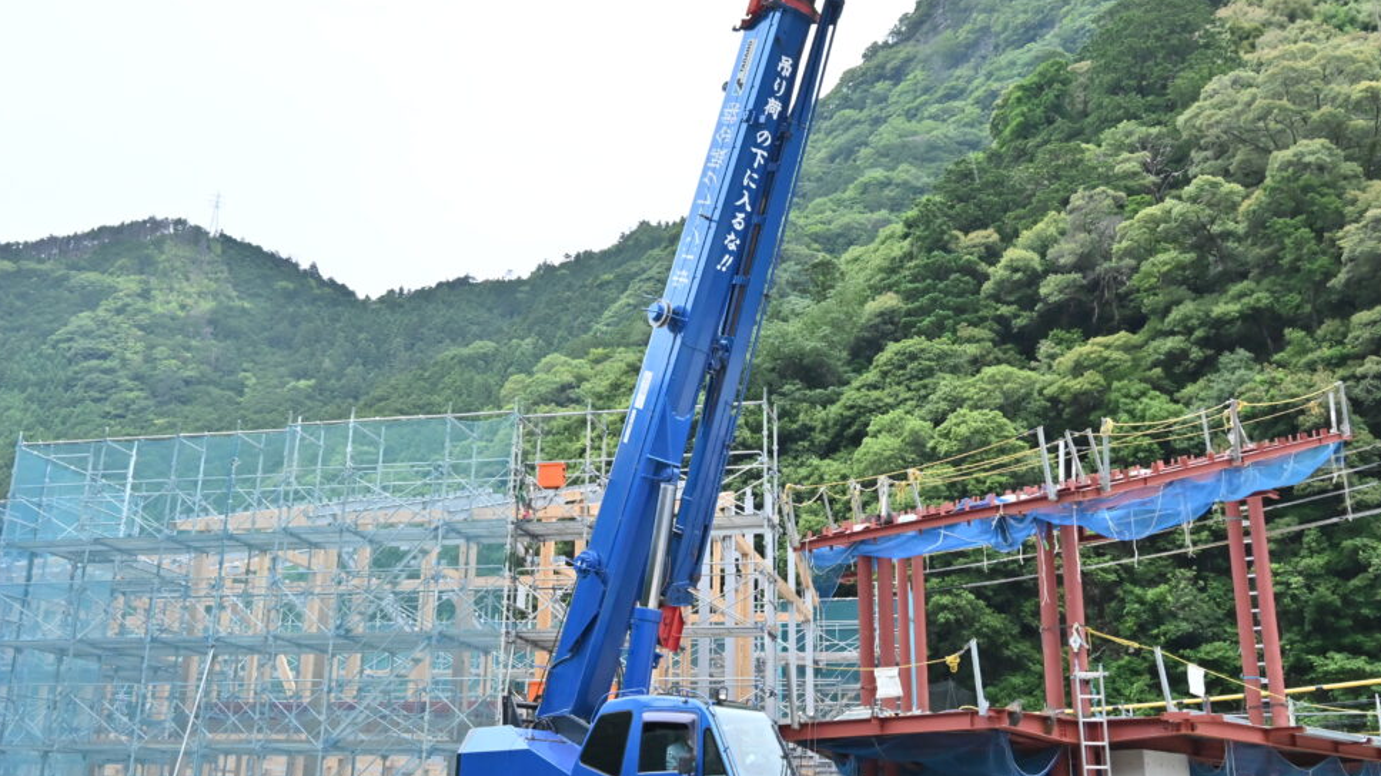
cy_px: 384
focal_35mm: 39
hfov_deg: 51.9
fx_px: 1417
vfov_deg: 30.6
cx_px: 663
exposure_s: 1/200
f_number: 10
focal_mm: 27.5
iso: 800
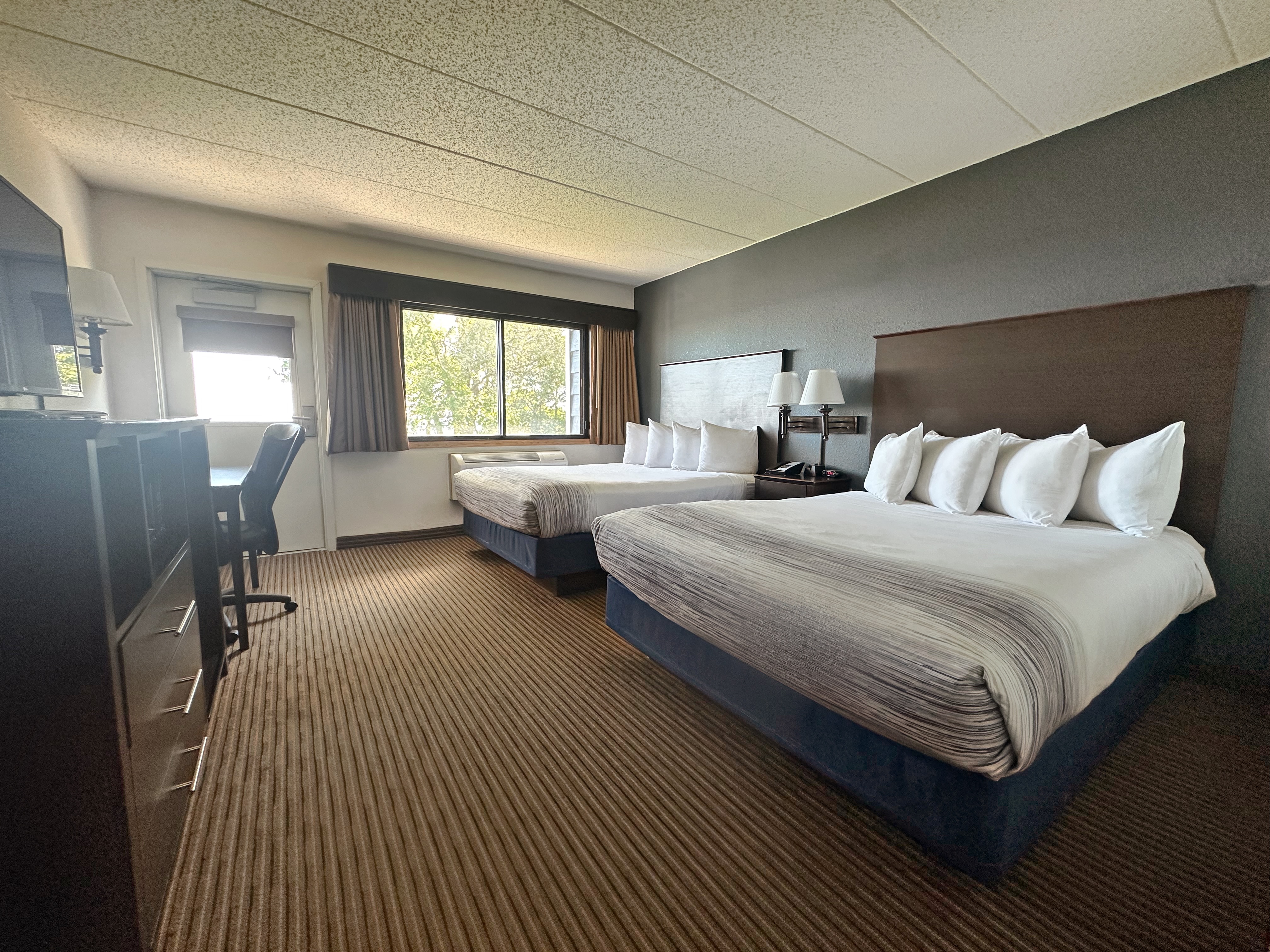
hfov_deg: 102.1
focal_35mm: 14
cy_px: 476
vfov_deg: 85.7
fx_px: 514
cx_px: 635
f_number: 2.2
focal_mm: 2.22
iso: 160
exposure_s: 1/99
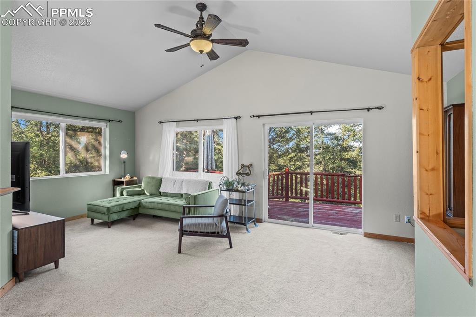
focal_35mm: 18
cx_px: 238
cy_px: 158
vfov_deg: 66.2
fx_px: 243
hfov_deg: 88.8
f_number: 8
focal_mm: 18.4
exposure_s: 1/6
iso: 800
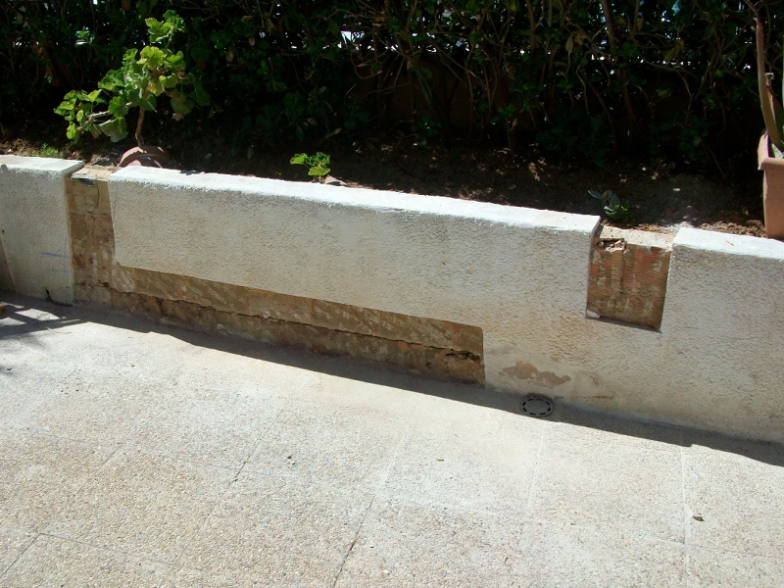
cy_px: 299
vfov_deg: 39.7
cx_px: 348
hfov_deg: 51.2
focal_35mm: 36
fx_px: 815
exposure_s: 1/500
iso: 64
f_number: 5.5
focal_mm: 5.7
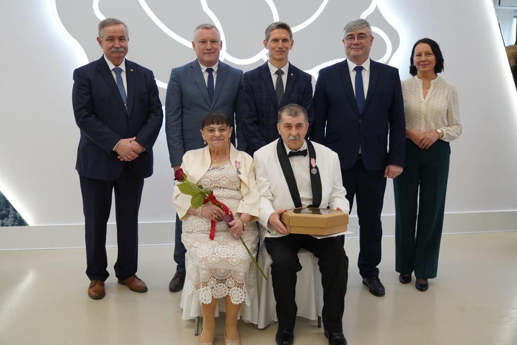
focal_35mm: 39
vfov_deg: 34.2
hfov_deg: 49.5
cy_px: 172
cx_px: 258
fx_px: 560
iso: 1250
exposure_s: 1/125
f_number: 4
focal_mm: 39
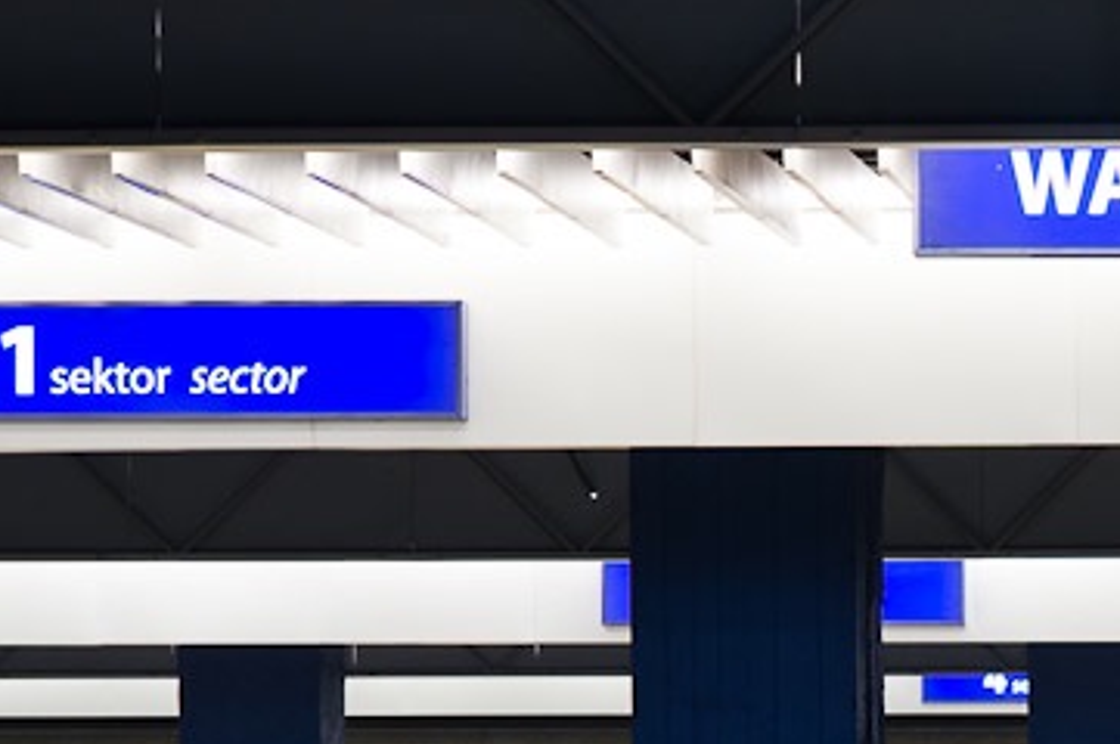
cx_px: 1250
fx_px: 9045
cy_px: 997
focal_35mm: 291
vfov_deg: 4.7
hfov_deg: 7.0
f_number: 8
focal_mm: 105
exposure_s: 1/4
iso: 200
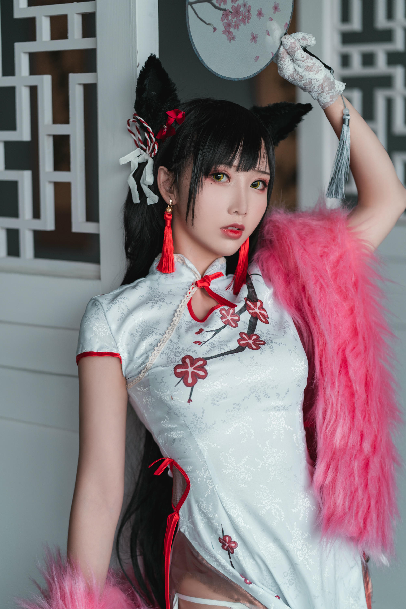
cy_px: 304
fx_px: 1438
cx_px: 203
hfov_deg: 16.1
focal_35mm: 85
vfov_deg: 23.9
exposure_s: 1/100
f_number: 2.5
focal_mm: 85
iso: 320
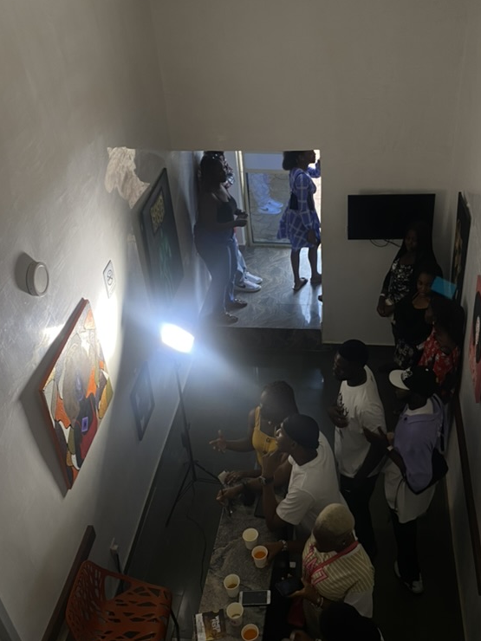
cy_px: 320
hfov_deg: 39.2
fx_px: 667
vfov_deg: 51.4
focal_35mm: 36
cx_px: 316
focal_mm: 4.25
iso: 125
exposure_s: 1/88
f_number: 1.8
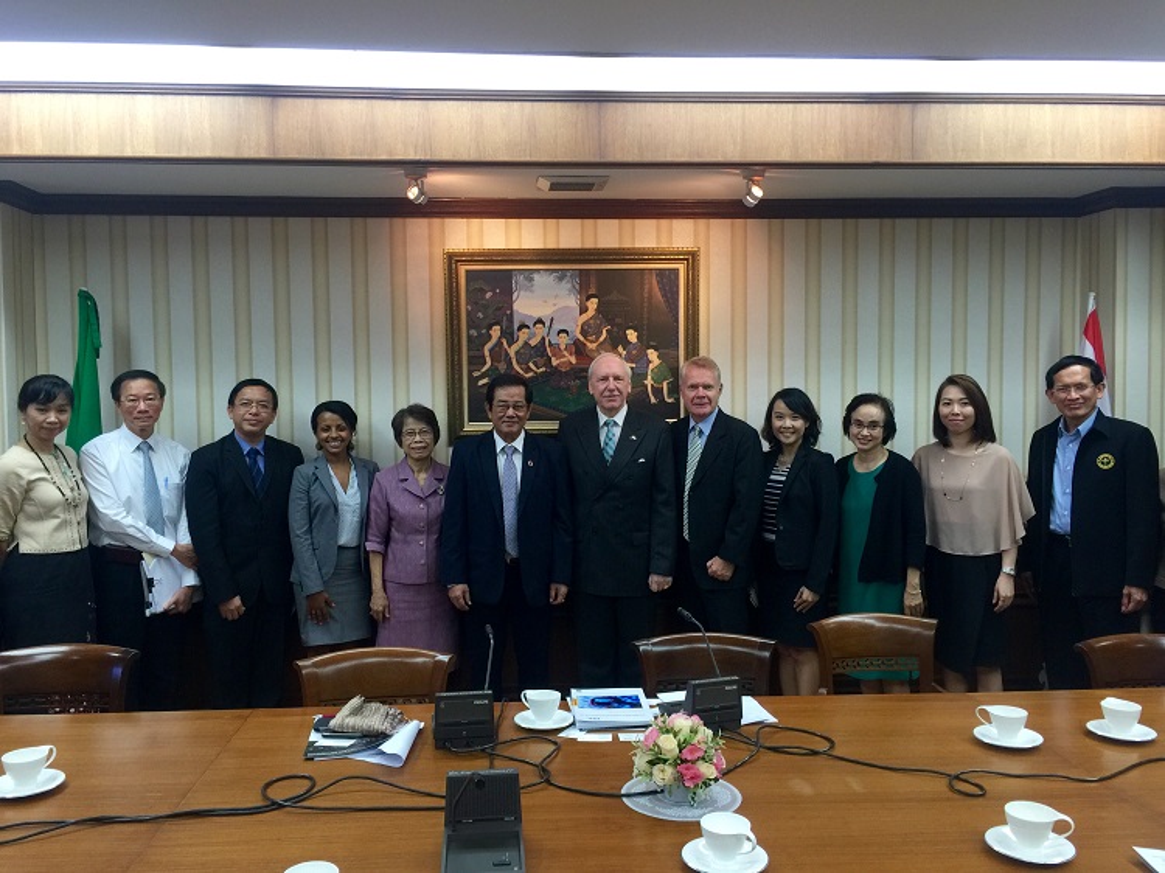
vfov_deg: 48.2
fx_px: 976
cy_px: 436
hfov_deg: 61.7
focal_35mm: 29
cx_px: 582
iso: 64
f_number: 2.2
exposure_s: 1/33
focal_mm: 4.15
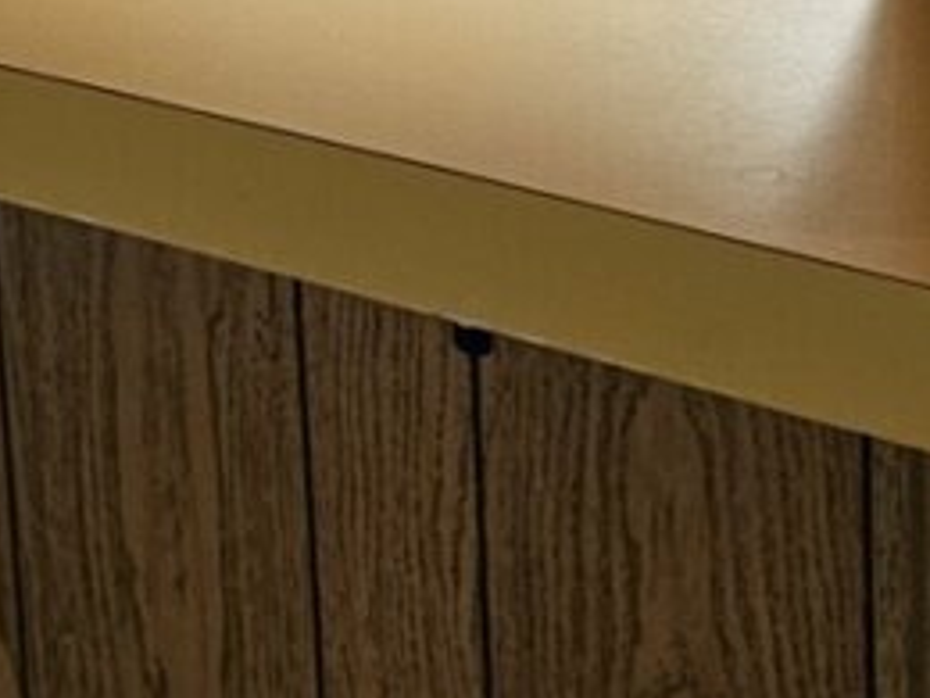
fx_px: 3331
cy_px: -311
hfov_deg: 15.8
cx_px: 272
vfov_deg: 11.5
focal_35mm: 124
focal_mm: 6.3
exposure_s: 1/24
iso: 500
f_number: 1.7
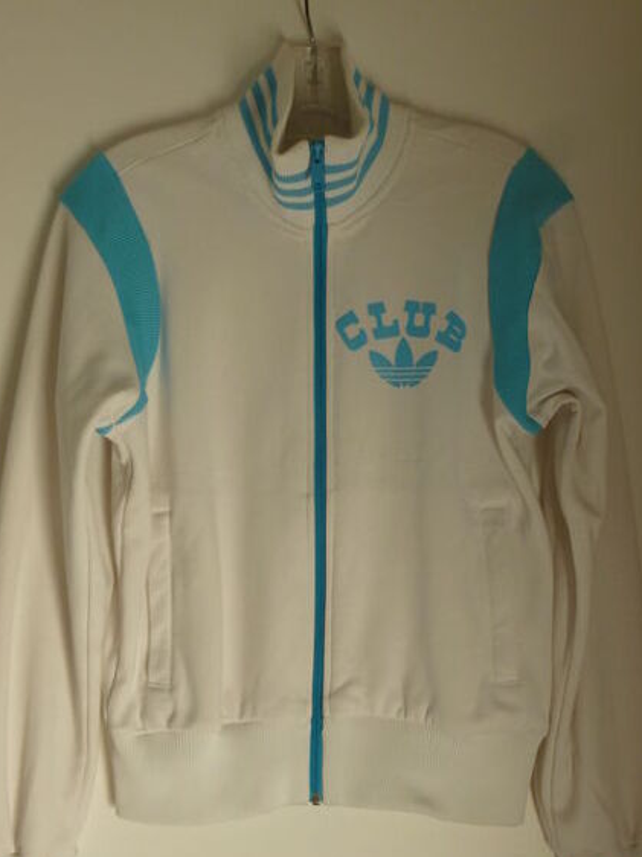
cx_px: 307
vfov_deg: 45.7
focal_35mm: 41
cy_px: 486
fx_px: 1015
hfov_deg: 35.1
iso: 160
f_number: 3.6
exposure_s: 1/60
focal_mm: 6.5
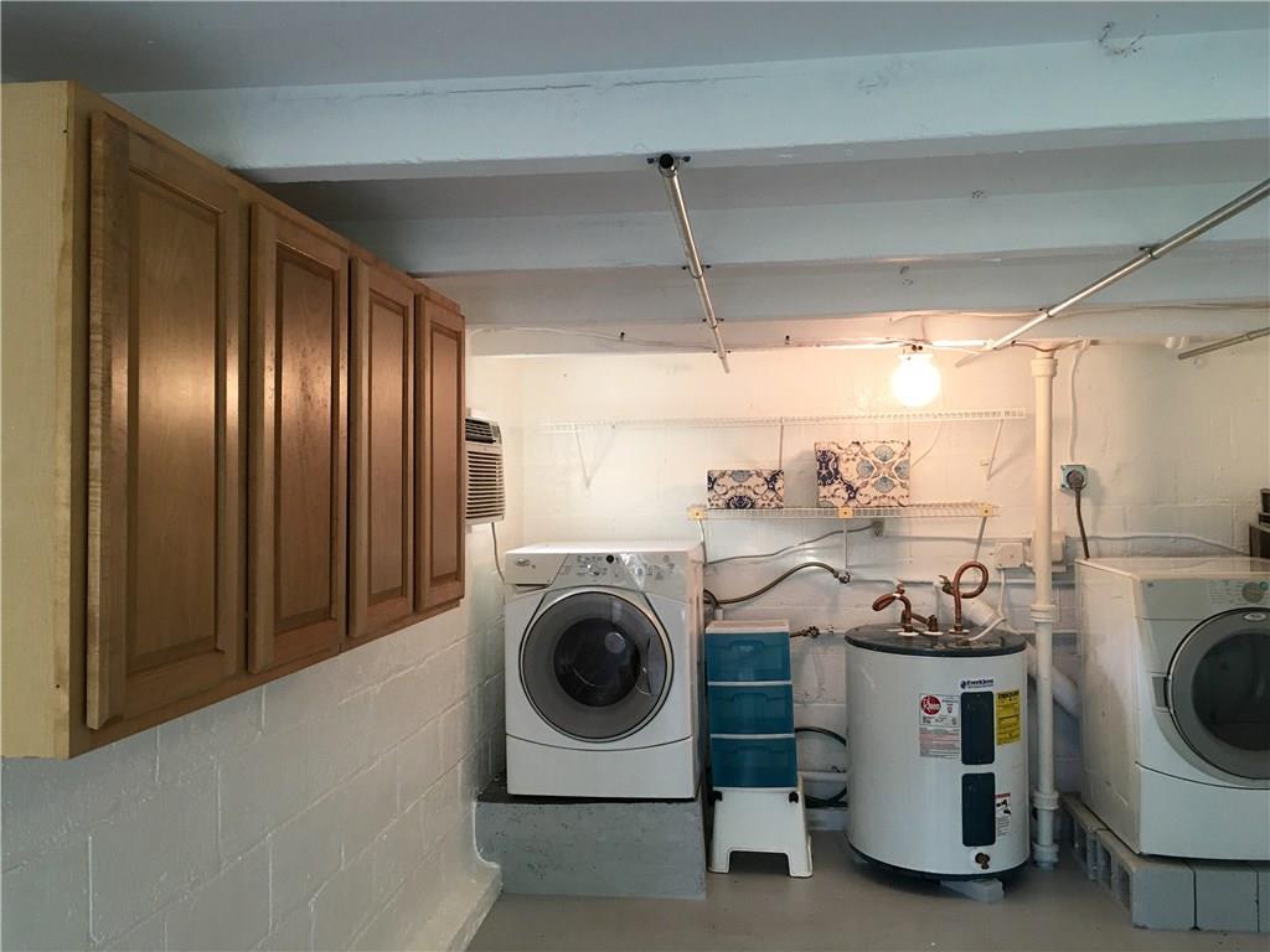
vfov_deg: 48.2
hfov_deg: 61.7
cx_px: 635
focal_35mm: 29
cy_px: 476
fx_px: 1064
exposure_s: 1/15
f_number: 2.2
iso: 32
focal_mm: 4.15
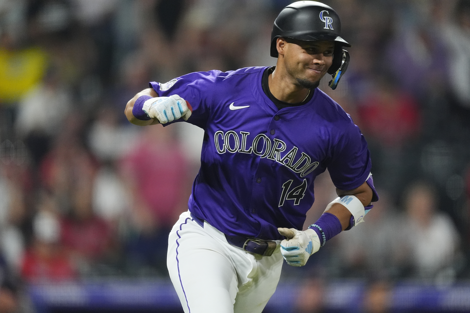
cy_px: 156
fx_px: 7833
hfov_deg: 3.4
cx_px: 235
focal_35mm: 600
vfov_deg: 2.3
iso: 5000
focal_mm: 600
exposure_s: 1/1600
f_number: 4
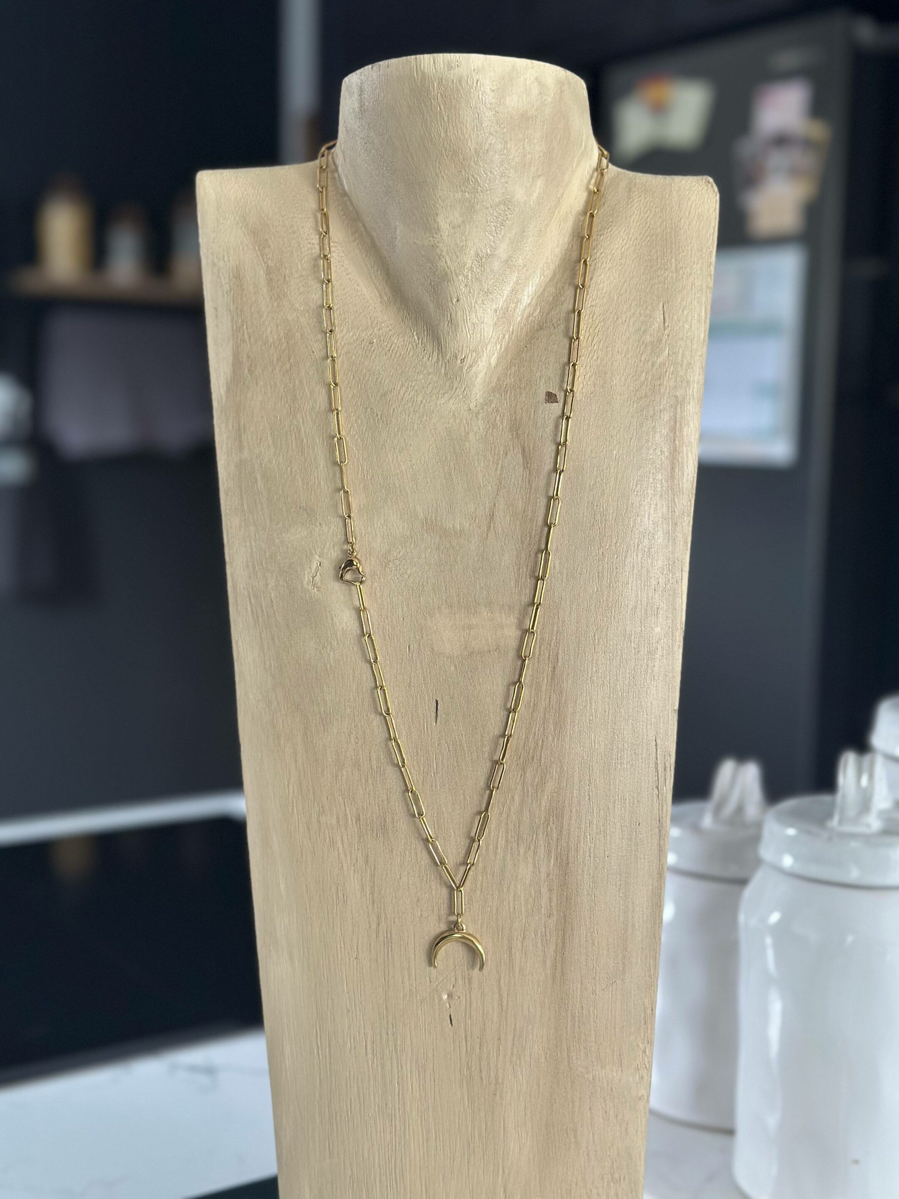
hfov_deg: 30.3
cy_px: 600
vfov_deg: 39.7
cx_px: 450
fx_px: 1662
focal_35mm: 48
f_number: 1.78
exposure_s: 1/60
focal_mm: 6.86
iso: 125
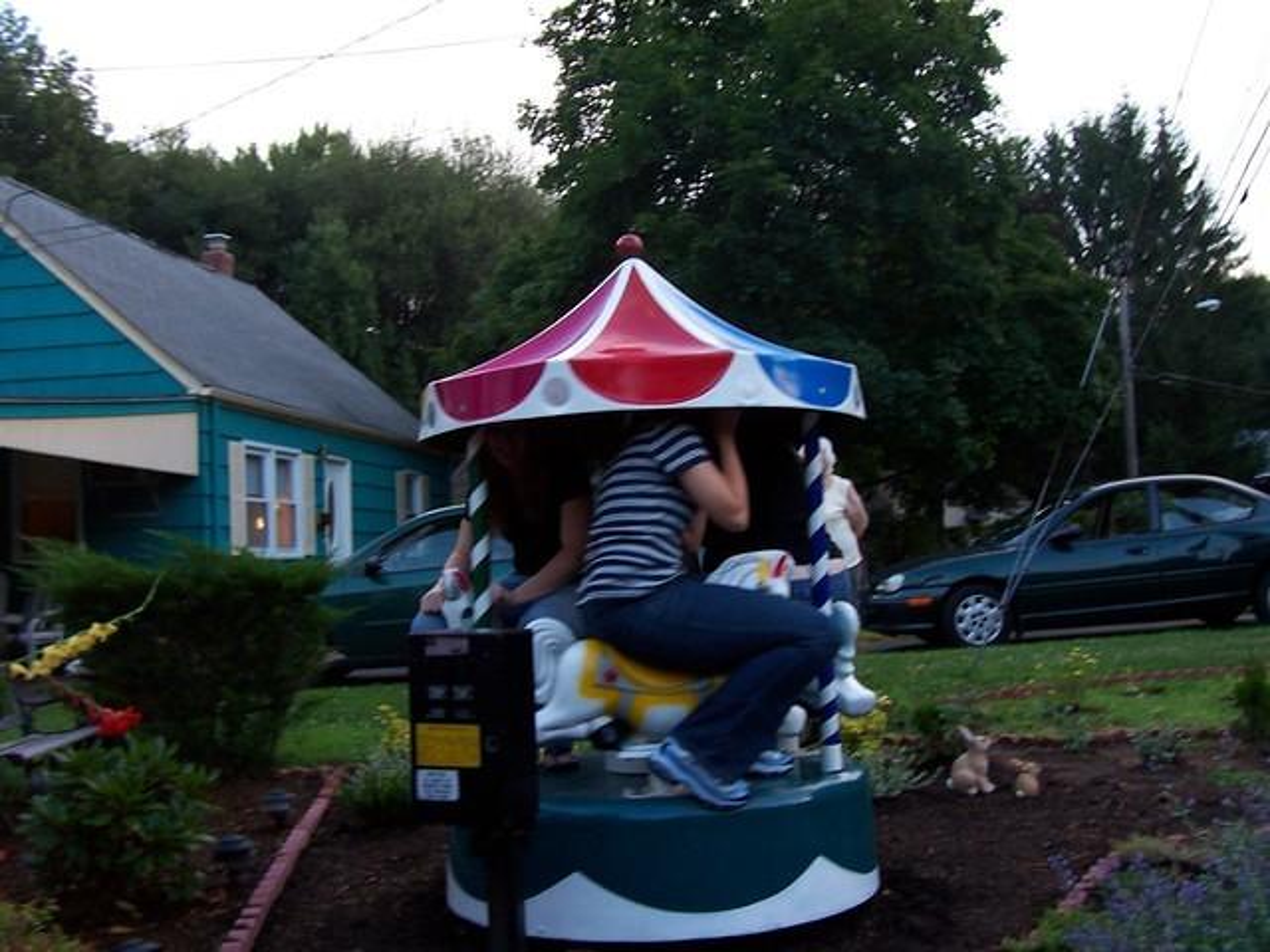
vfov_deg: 38.7
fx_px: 1357
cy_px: 476
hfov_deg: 50.1
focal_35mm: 37
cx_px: 635
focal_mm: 5.6
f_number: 2.8
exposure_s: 1/60
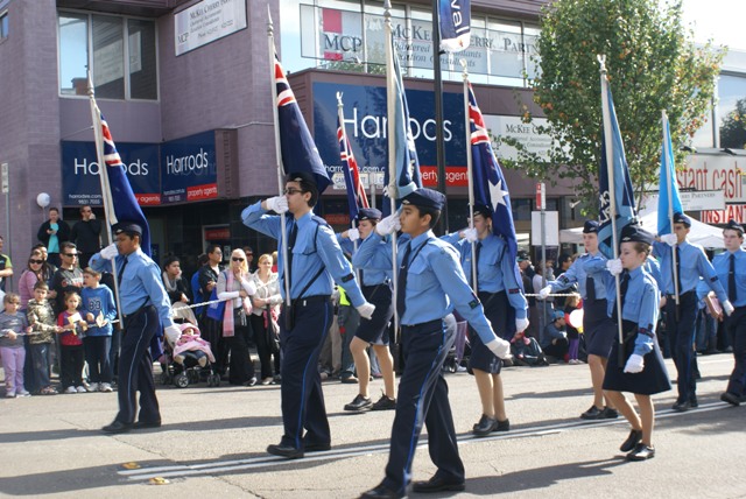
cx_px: 373
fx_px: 933
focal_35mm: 45
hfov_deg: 43.6
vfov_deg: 29.9
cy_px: 250
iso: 100
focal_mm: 30
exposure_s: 1/80
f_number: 8
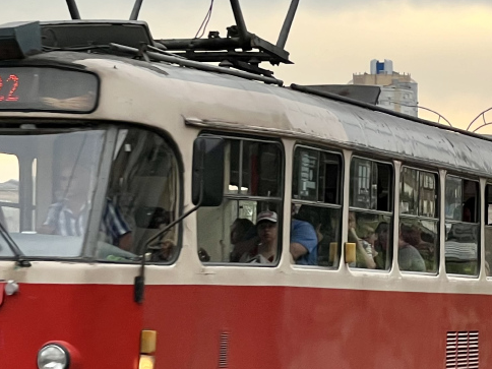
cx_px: 123
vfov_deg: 7.2
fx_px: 2942
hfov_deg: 9.5
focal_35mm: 207
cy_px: 120
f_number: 2.8
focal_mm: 9
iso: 40
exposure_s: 1/99
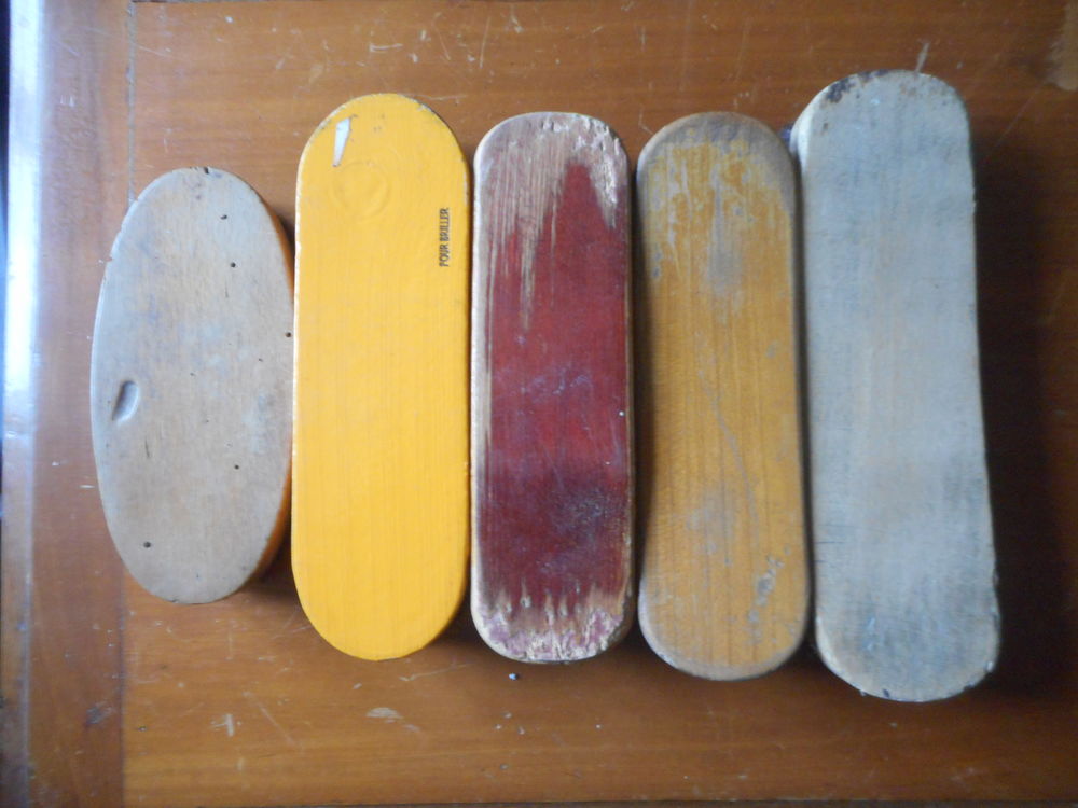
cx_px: 539
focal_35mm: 25
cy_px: 404
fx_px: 779
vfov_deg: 54.9
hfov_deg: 69.4
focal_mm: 4.5
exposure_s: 1/8
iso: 500
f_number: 3.7
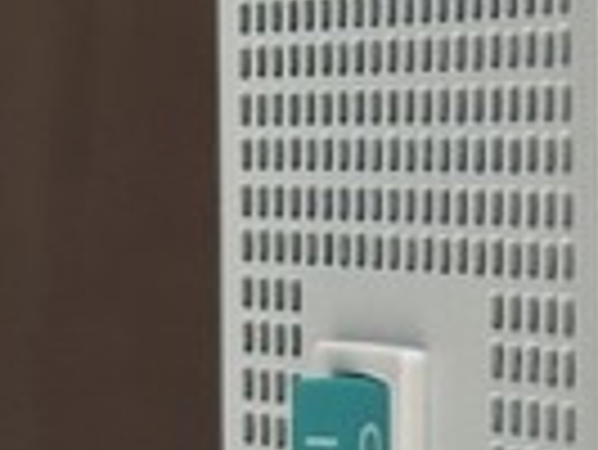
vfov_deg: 5.3
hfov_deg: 6.8
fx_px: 4876
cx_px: 1192
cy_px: 200
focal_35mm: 282
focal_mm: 6.86
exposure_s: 1/120
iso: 64
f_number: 1.78
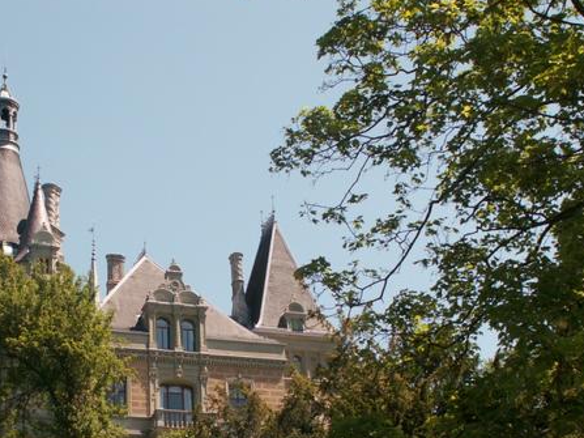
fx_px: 1231
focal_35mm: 73
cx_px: 206
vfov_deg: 20.1
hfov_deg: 26.6
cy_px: 305
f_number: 4
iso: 50
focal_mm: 8.53
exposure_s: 1/400
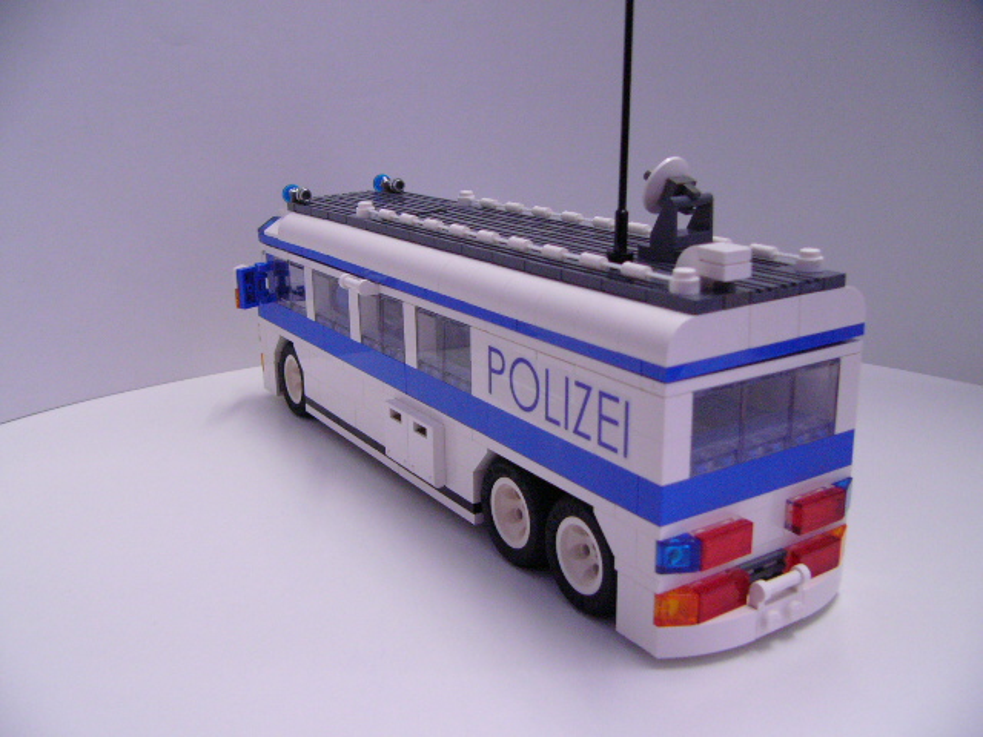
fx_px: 1022
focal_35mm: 36
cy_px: 368
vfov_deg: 39.7
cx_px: 492
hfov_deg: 51.4
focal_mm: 6
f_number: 2.8
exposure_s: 1/25
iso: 200
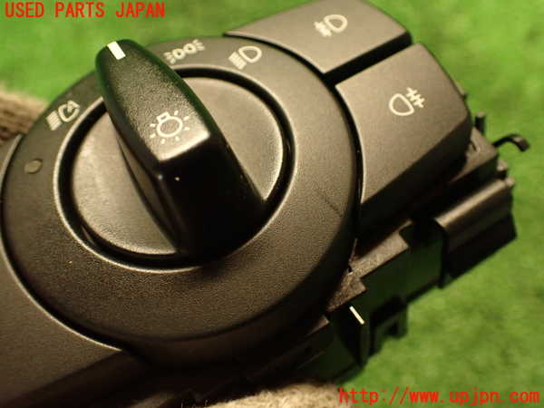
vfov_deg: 44.2
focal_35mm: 32
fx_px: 503
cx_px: 272
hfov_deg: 56.8
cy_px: 204
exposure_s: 1/30
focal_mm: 5.79
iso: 640
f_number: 2.4
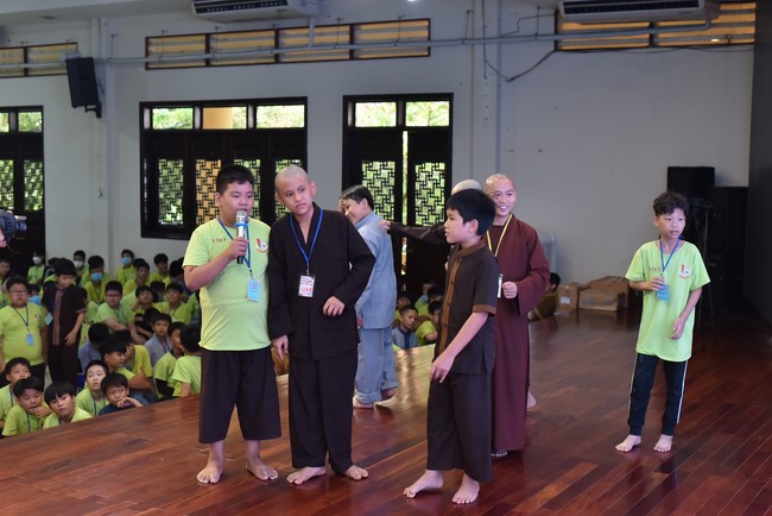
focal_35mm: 50
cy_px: 258
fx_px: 1073
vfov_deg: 27.0
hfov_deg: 39.6
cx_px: 386
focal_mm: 50
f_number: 4.5
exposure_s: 1/125
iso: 1250
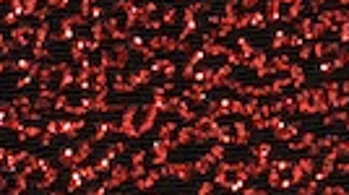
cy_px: 40
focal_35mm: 563
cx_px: 44
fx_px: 5204
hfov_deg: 3.8
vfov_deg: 2.2
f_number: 11
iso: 200
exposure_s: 1/250
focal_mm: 80
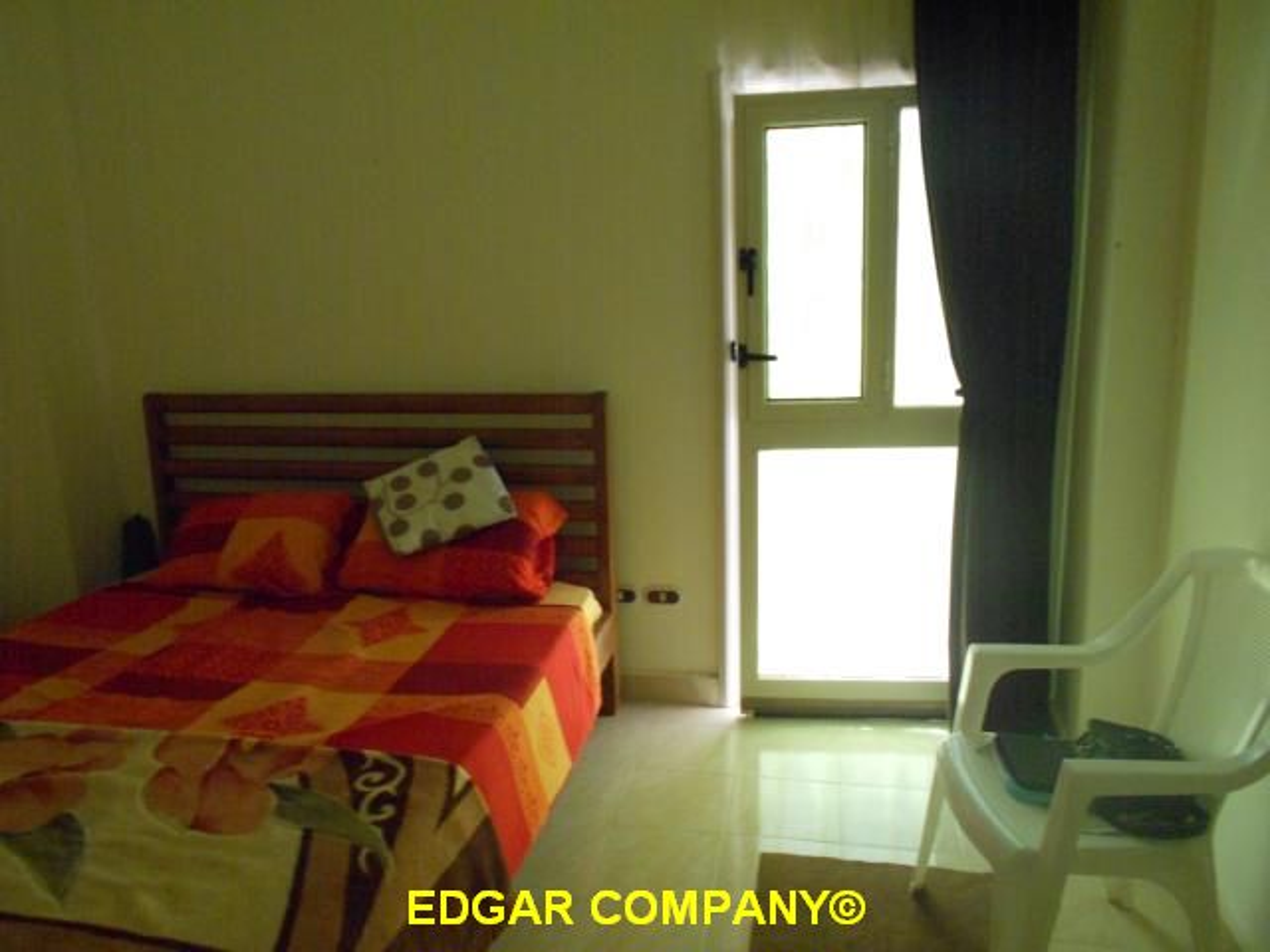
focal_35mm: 26
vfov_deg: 53.1
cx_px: 635
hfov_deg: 67.3
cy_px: 476
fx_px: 954
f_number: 3.2
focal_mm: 4.6
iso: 500
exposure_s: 1/125
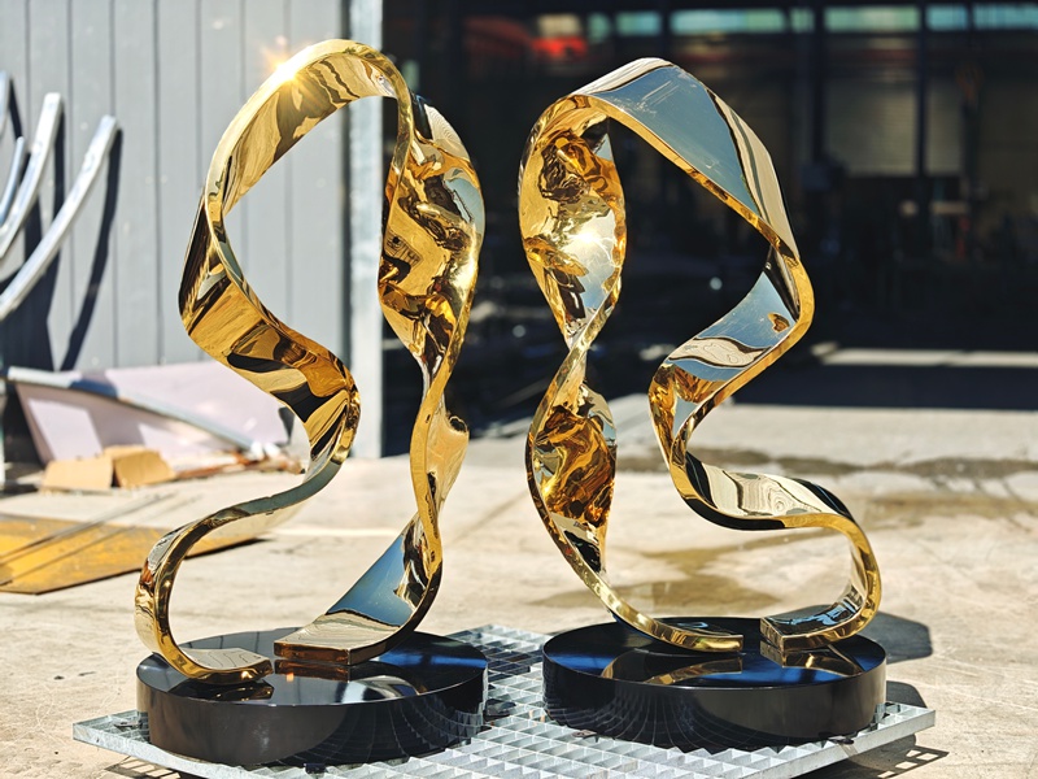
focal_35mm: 70
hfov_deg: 27.8
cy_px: 390
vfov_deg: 21.0
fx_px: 2099
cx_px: 519
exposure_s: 1/474
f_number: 1.8
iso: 80
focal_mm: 16.53
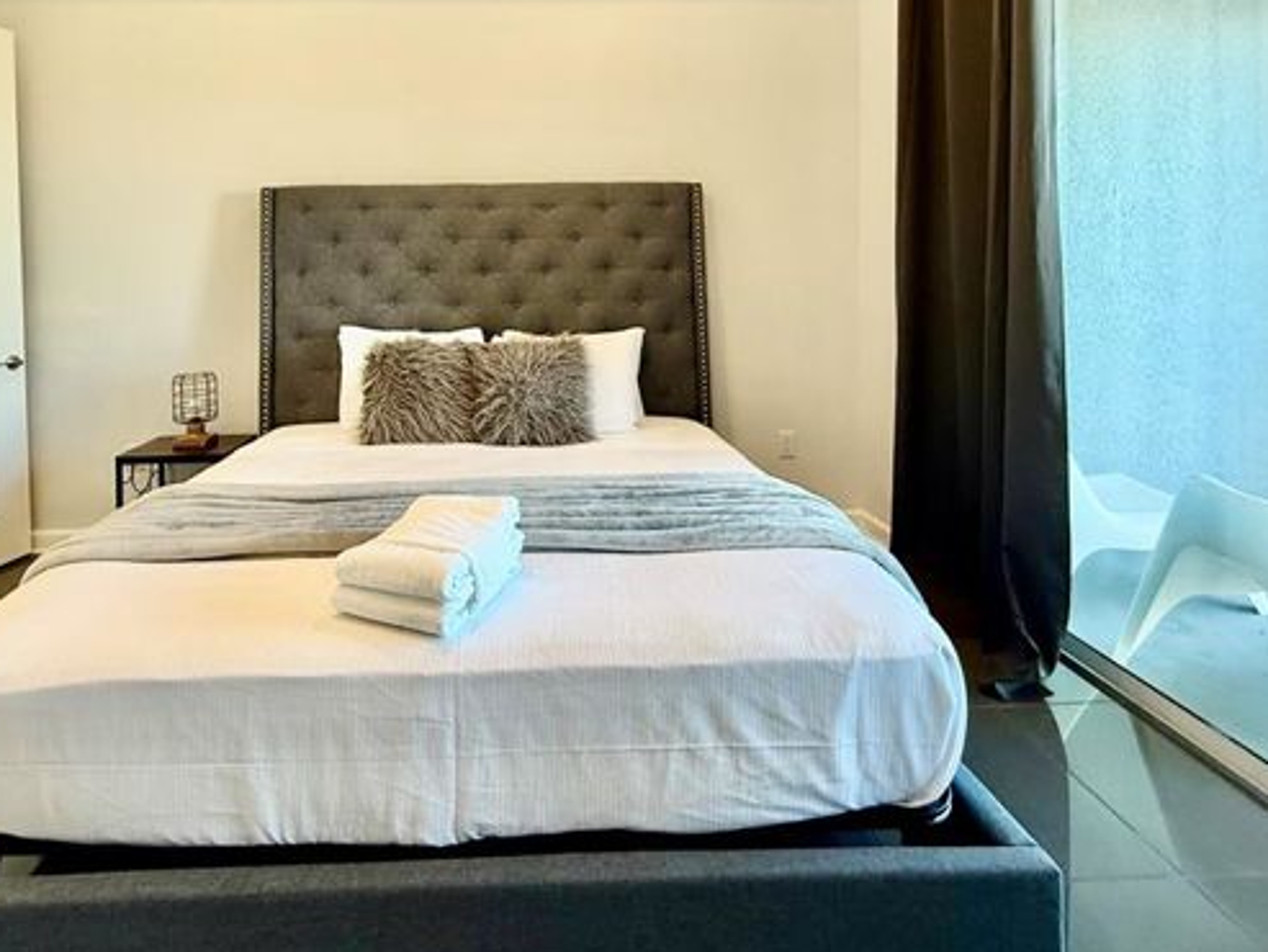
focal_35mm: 20
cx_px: 544
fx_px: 733
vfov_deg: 63.6
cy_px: 286
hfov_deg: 81.2
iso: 200
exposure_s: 1/120
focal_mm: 2.22
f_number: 2.2
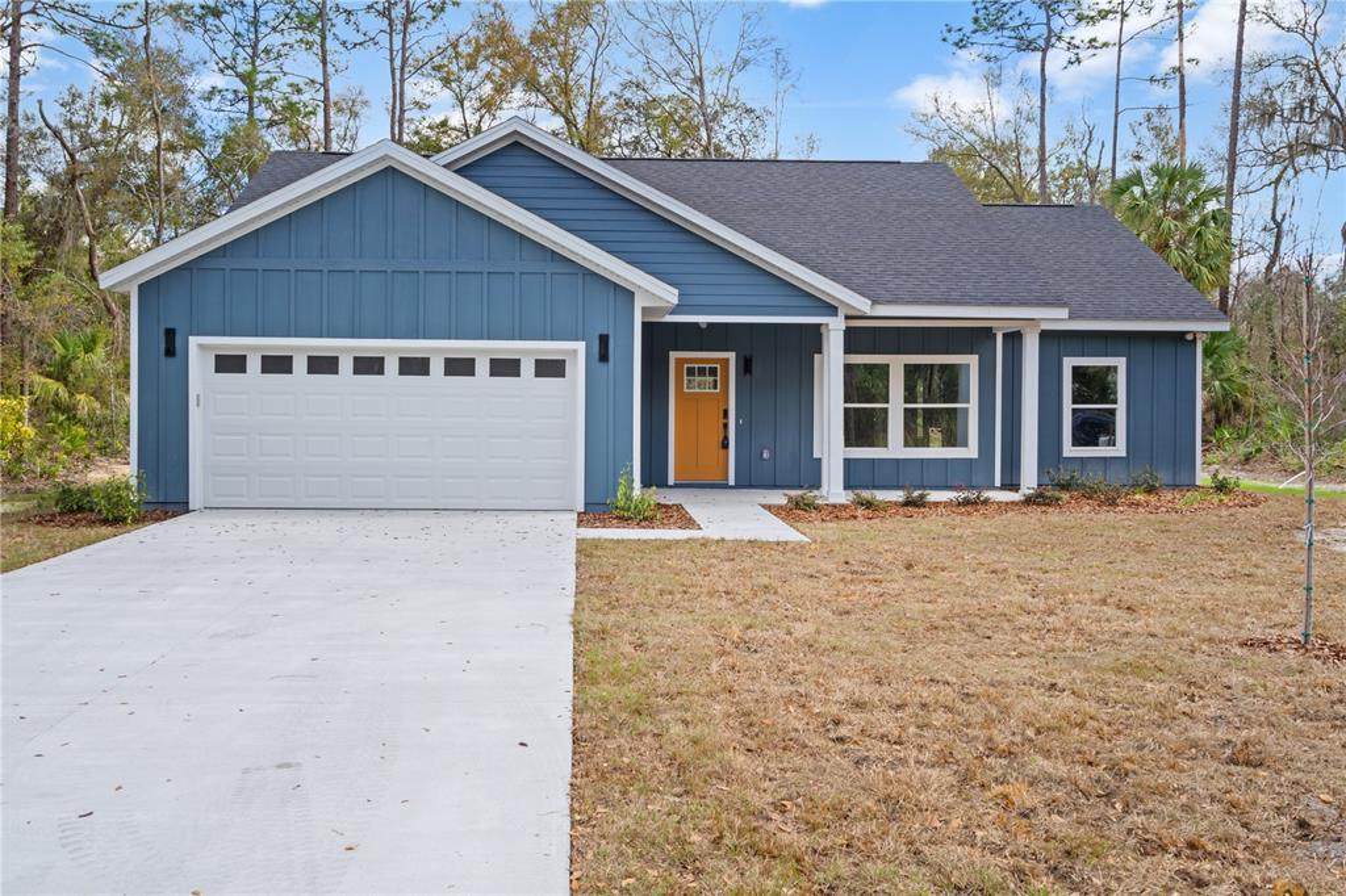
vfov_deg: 37.8
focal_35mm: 35
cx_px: 673
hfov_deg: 54.4
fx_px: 1308
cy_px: 448
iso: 250
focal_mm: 35
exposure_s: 1/40
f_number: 13
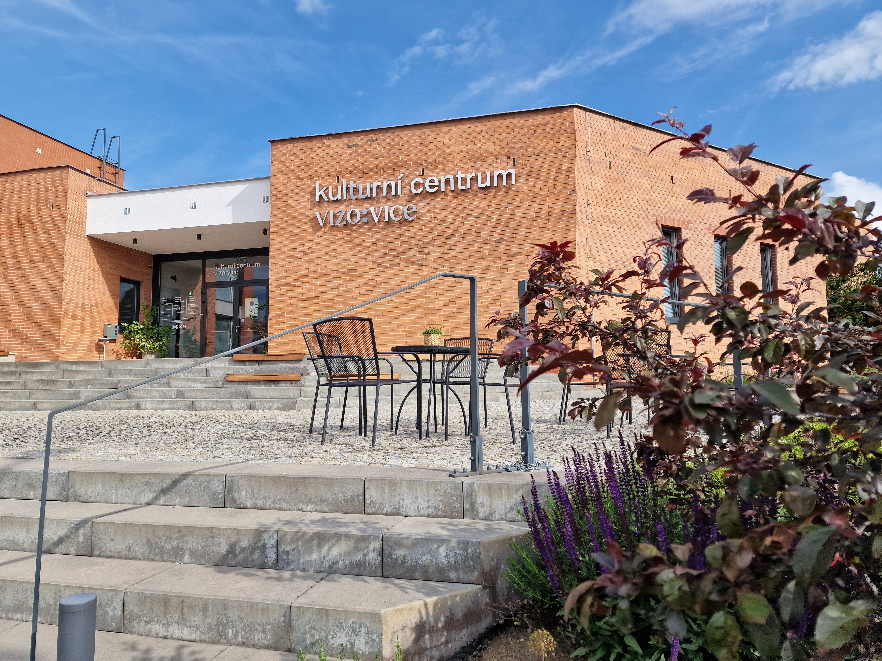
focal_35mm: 23
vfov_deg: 58.9
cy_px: 330
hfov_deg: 73.9
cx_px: 441
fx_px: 586
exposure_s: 1/950
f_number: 1.8
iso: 50
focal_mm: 6.4
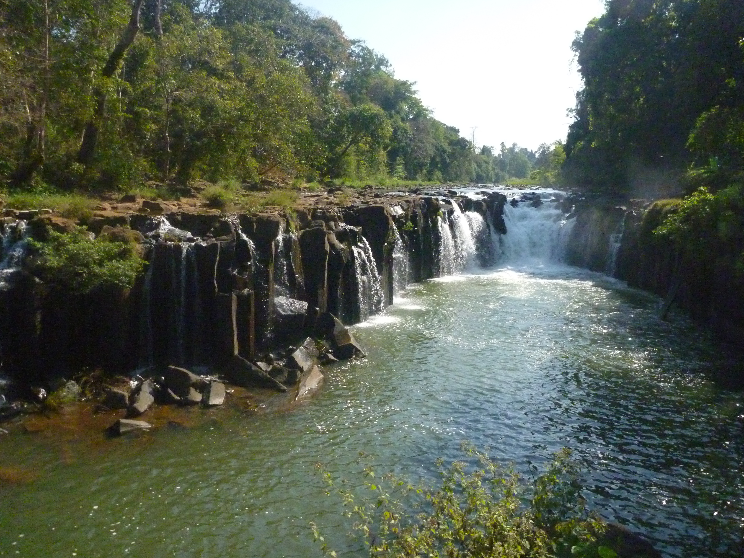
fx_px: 645
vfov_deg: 46.8
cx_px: 372
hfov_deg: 60.0
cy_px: 279
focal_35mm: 30
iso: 800
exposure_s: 1/500
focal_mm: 4.9
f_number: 10
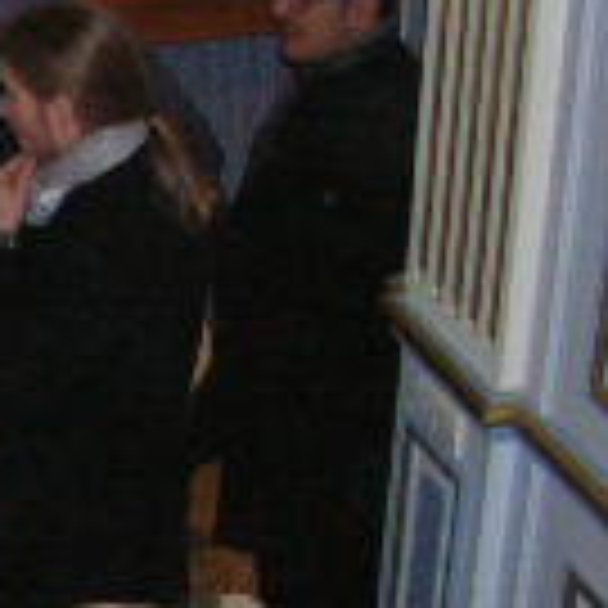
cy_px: 536
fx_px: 2921
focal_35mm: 147
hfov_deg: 11.2
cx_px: -396
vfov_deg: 11.8
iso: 200
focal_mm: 5.8
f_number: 2.8
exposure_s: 1/60.1
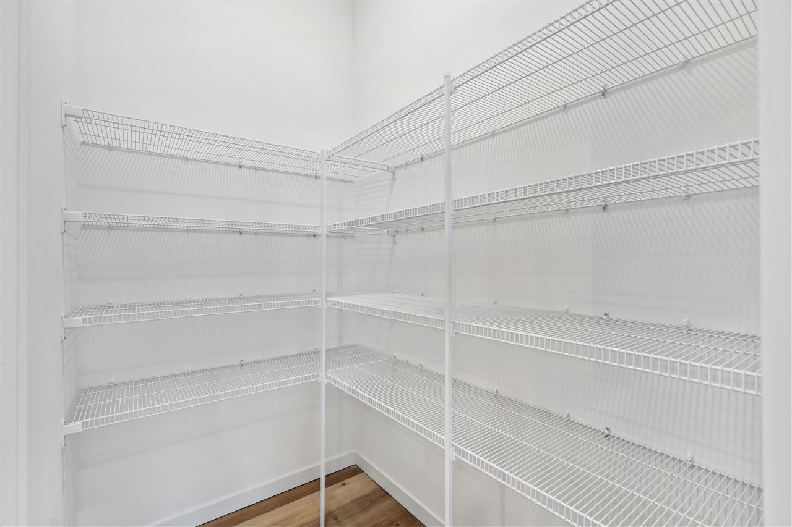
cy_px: 264
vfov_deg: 73.7
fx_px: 352
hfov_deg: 96.7
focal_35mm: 16
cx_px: 396
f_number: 8
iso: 400
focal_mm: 16
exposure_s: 1/20
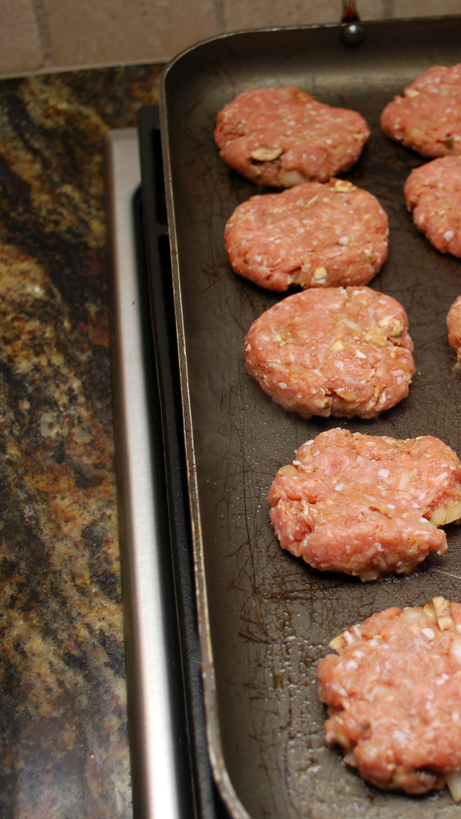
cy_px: 412
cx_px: 442
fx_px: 1239
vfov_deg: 36.6
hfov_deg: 20.5
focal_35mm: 57
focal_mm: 24
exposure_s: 1/60
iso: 200
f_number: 4.2
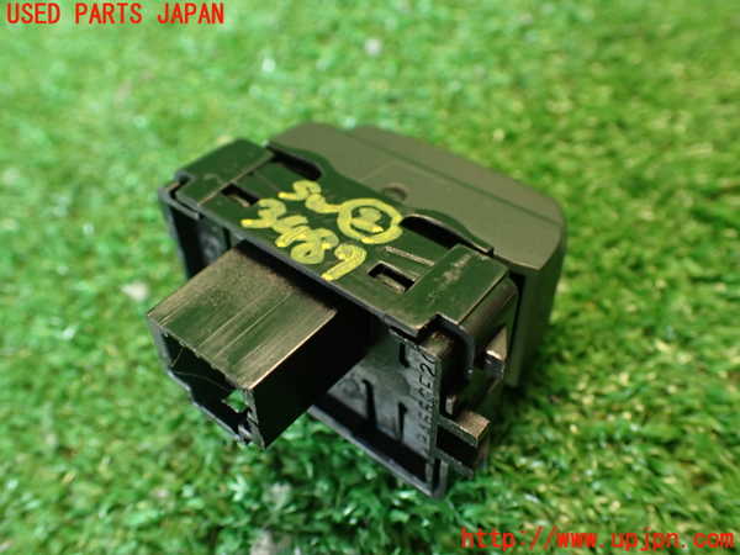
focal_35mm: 32
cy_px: 278
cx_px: 370
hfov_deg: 56.8
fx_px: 684
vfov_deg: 44.2
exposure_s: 1/30
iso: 400
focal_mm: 5.79
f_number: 2.4
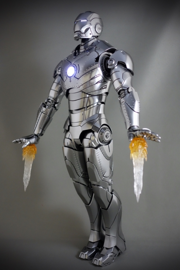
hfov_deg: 29.9
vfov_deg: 43.6
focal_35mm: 45
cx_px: 90
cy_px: 135
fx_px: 338
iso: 800
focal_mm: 16.59
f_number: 3.2
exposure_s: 1/40
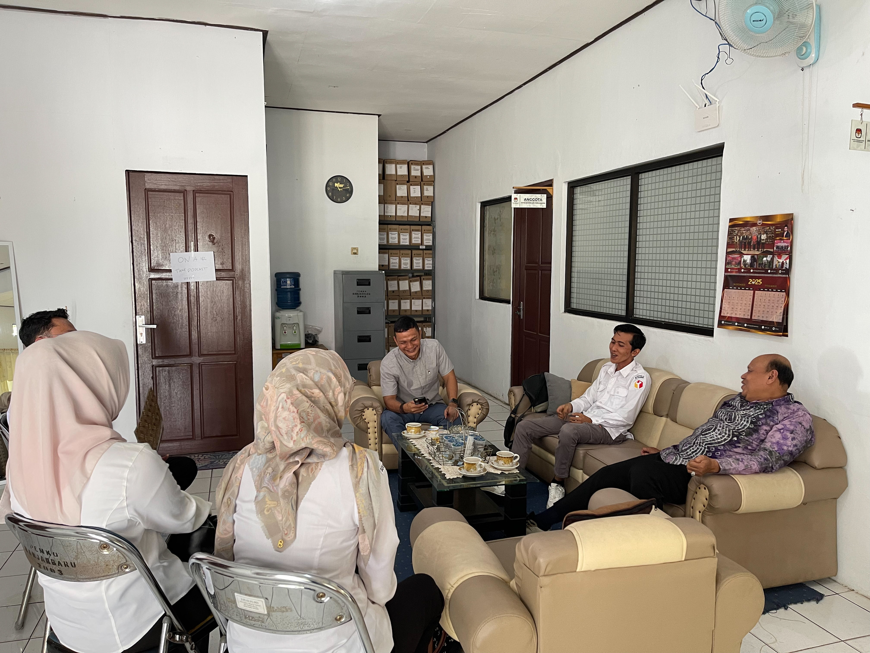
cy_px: 326
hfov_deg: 69.4
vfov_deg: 54.9
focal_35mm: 25
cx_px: 435
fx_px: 628
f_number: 1.6
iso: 160
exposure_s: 1/60
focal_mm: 5.1
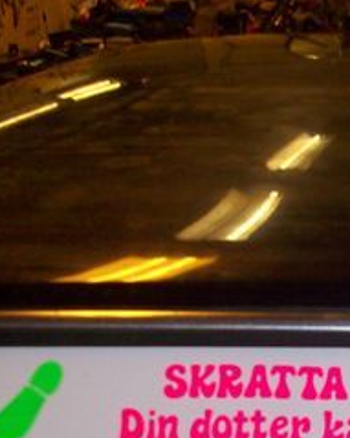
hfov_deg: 16.6
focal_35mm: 89
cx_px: 416
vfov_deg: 21.4
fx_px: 1153
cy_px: 308
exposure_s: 1/60
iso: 160
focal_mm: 5.7
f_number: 2.8
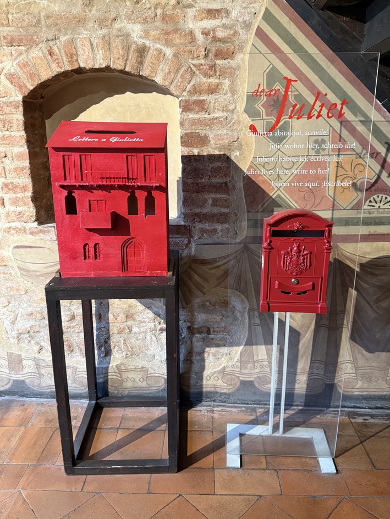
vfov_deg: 67.2
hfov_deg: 53.1
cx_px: 197
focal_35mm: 26
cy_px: 245
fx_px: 390
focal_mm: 6.76
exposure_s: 1/60
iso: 500
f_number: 1.78
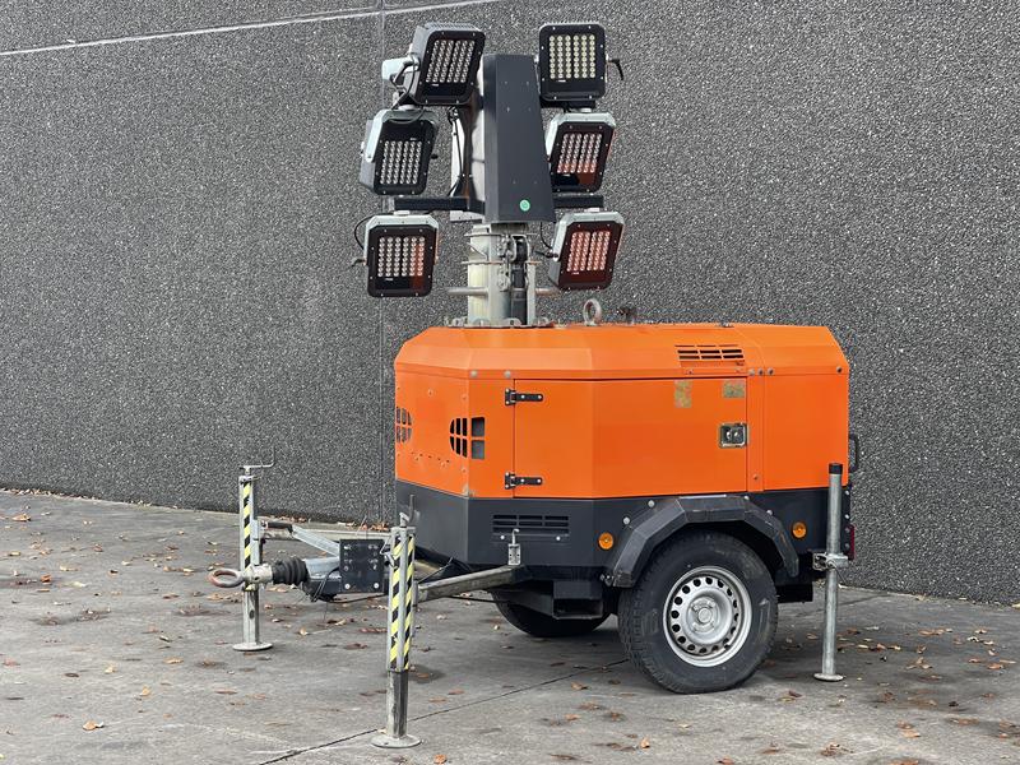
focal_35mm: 64
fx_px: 1886
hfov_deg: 30.3
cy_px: 382
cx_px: 510
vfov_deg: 22.9
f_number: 2.2
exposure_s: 1/99
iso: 50
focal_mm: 7.5
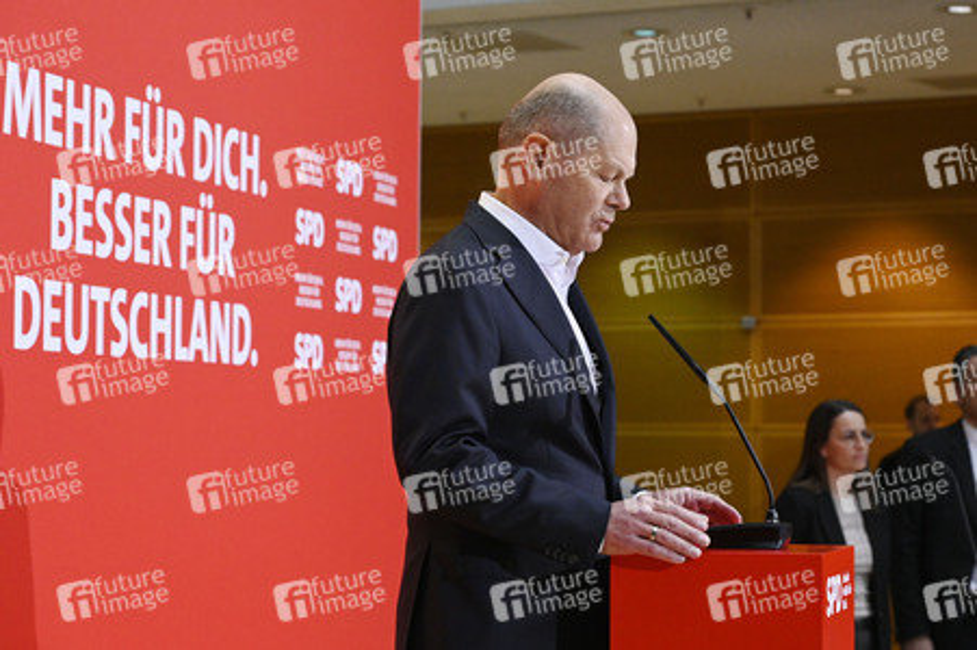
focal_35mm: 88
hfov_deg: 23.1
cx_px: 488
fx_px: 2386
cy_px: 325
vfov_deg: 15.5
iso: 5000
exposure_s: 1/640
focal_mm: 88
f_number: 6.3
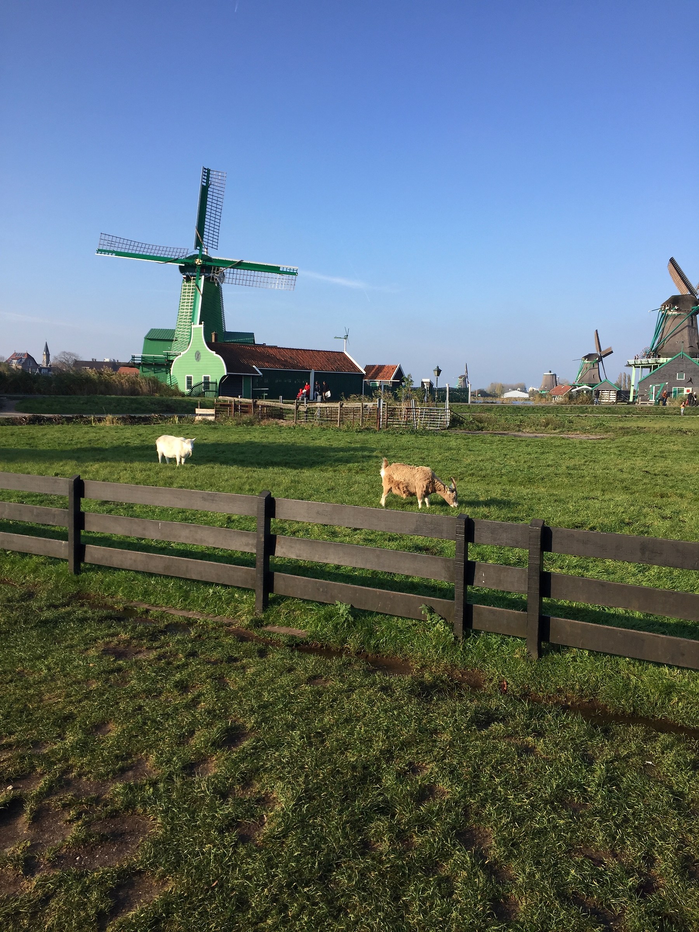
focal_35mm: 29
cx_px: 350
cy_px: 466
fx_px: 781
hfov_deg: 48.2
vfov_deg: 61.7
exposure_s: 1/920
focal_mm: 4.15
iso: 32
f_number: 2.2
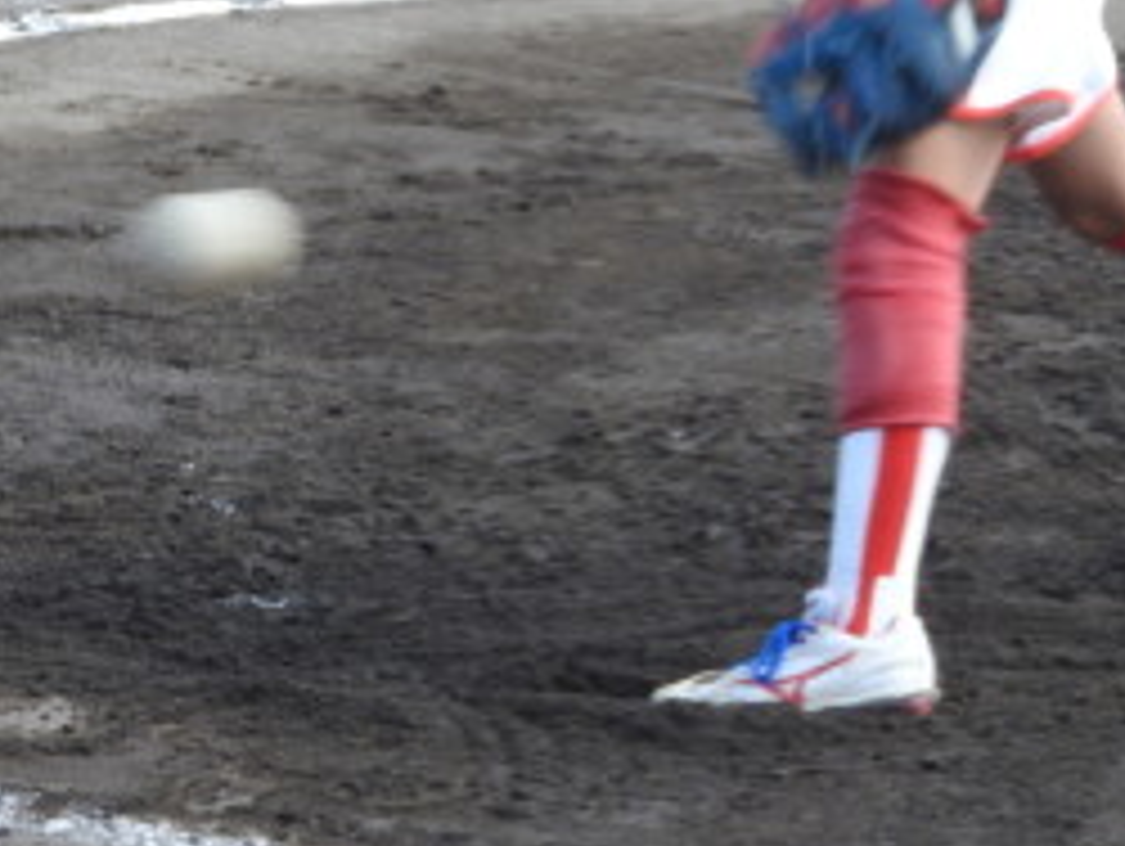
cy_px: 36
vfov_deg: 2.5
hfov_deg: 3.3
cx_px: 698
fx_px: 19518
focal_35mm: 600
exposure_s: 1/125
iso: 100
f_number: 5.5
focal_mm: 44.8
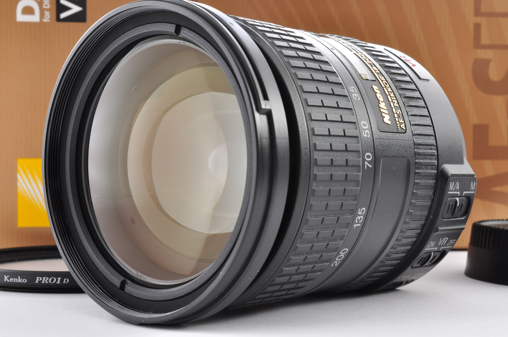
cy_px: 168
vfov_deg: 22.6
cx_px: 254
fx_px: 846
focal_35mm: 60
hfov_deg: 33.4
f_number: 22
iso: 200
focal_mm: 40
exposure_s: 1/125
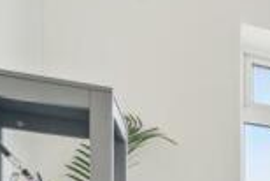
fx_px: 510
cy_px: 308
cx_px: 505
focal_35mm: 68
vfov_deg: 17.1
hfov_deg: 20.0
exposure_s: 1/40
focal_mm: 16
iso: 640
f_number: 9
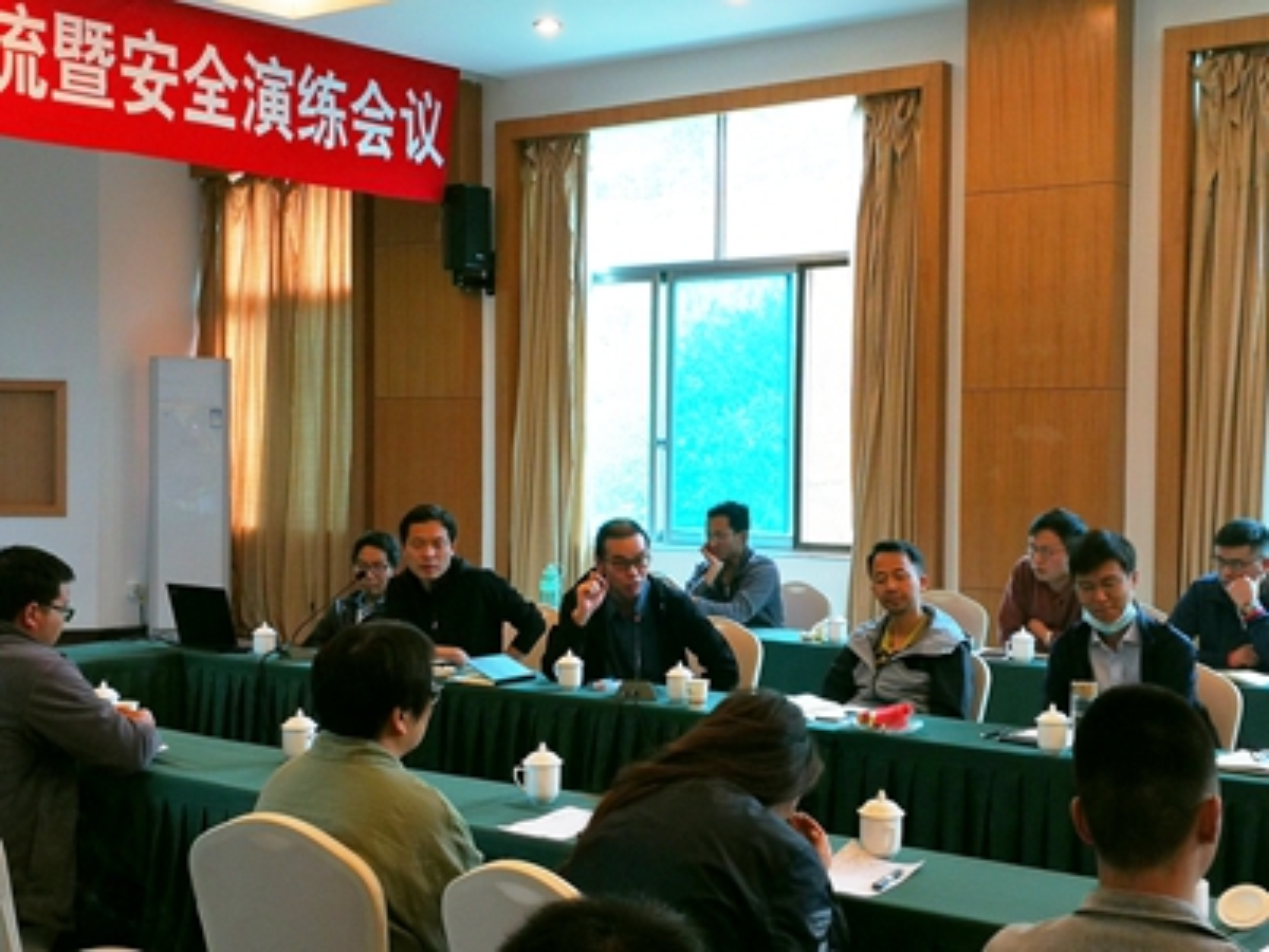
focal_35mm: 47
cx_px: 634
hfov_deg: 40.4
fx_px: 1723
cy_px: 476
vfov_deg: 30.9
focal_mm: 3.95
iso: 100
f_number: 2.2
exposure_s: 1/50
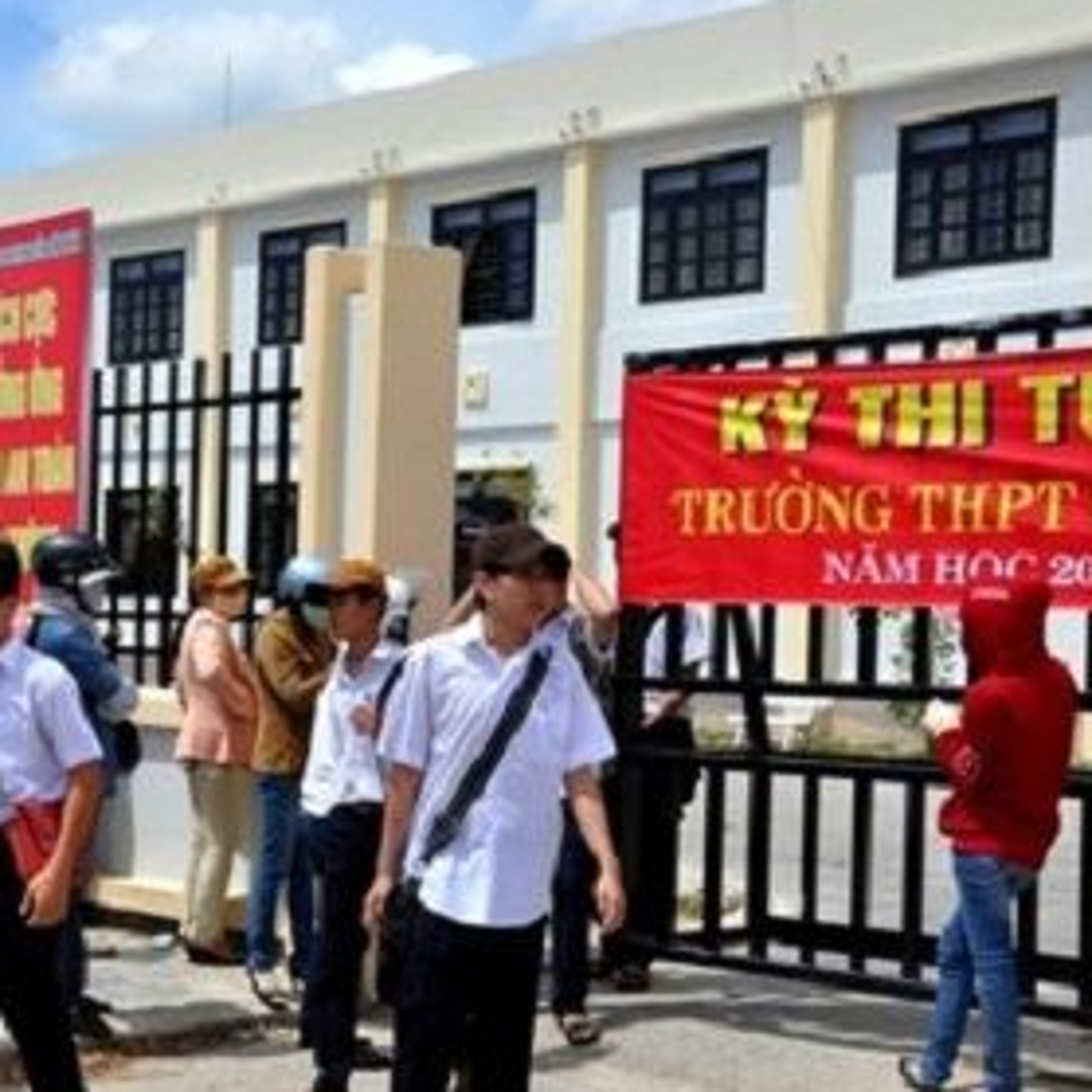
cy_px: 630
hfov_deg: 26.4
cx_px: 223
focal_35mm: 64
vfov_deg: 26.9
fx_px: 2284
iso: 800
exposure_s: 1/320
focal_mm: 28
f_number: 18
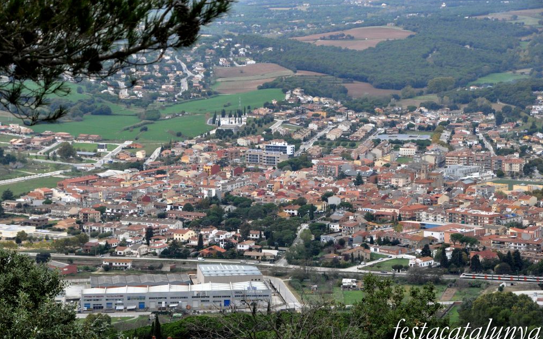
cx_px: 270
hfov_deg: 19.3
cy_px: 167
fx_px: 1598
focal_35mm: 108
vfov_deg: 12.1
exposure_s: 1/400
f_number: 10
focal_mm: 70
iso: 1600
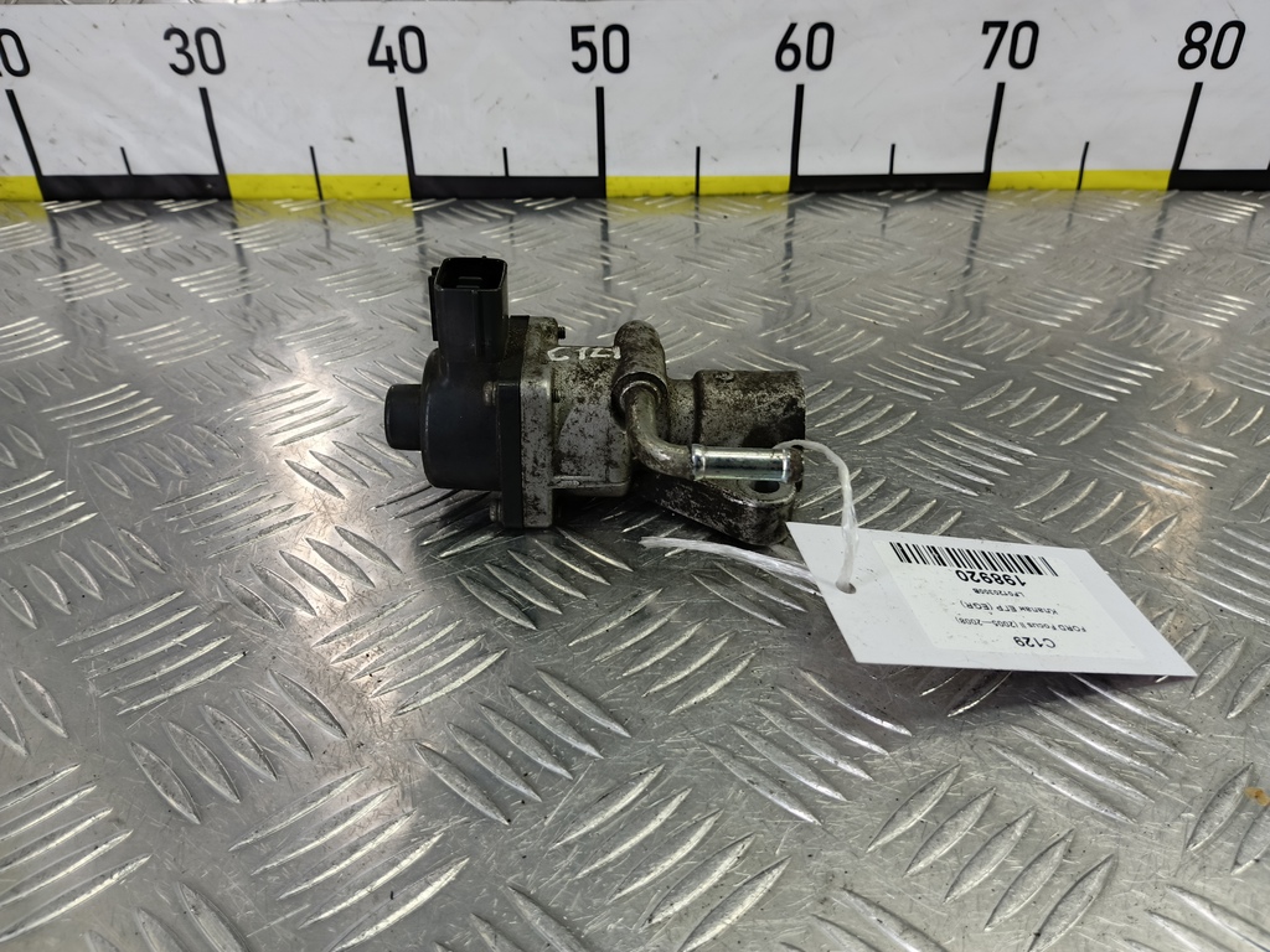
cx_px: 635
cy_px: 476
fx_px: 844
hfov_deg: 73.9
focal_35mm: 23
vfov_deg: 58.9
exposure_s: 1/33.3
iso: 100
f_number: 1.6
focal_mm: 4.11
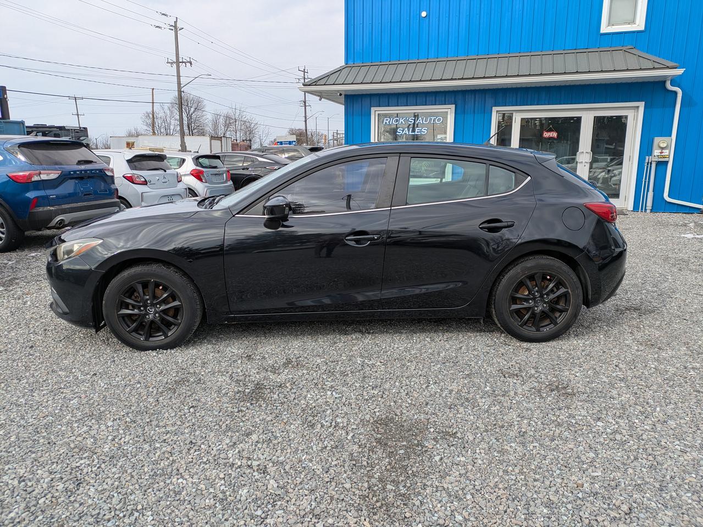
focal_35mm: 25
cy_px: 264
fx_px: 508
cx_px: 352
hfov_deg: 69.4
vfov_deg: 54.9
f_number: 1.89
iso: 44
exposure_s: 1/1030
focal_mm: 5.43
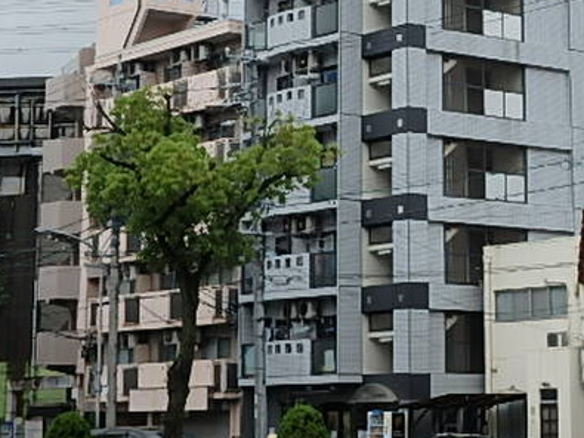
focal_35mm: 101
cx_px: 444
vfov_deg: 14.5
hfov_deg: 19.3
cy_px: 55
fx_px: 1703
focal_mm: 10.1
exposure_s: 1/160
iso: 125
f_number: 5.1
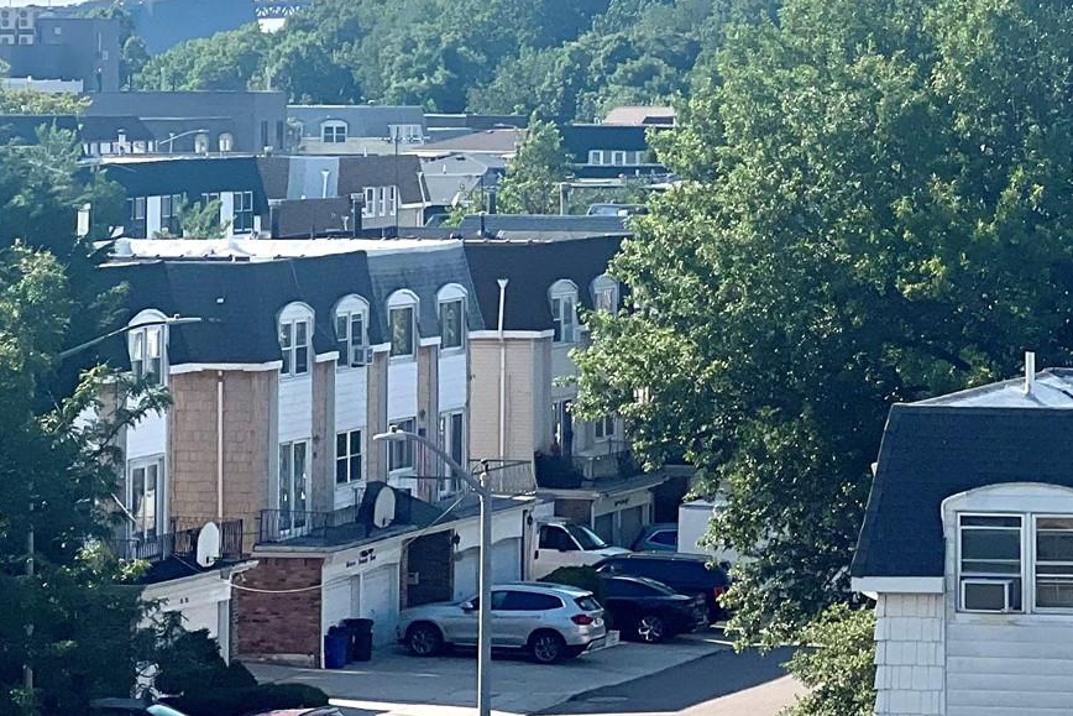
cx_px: 1000
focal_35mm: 189
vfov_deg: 7.2
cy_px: -53
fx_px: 5634
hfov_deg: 10.8
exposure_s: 1/1597
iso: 32
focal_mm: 9
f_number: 2.8
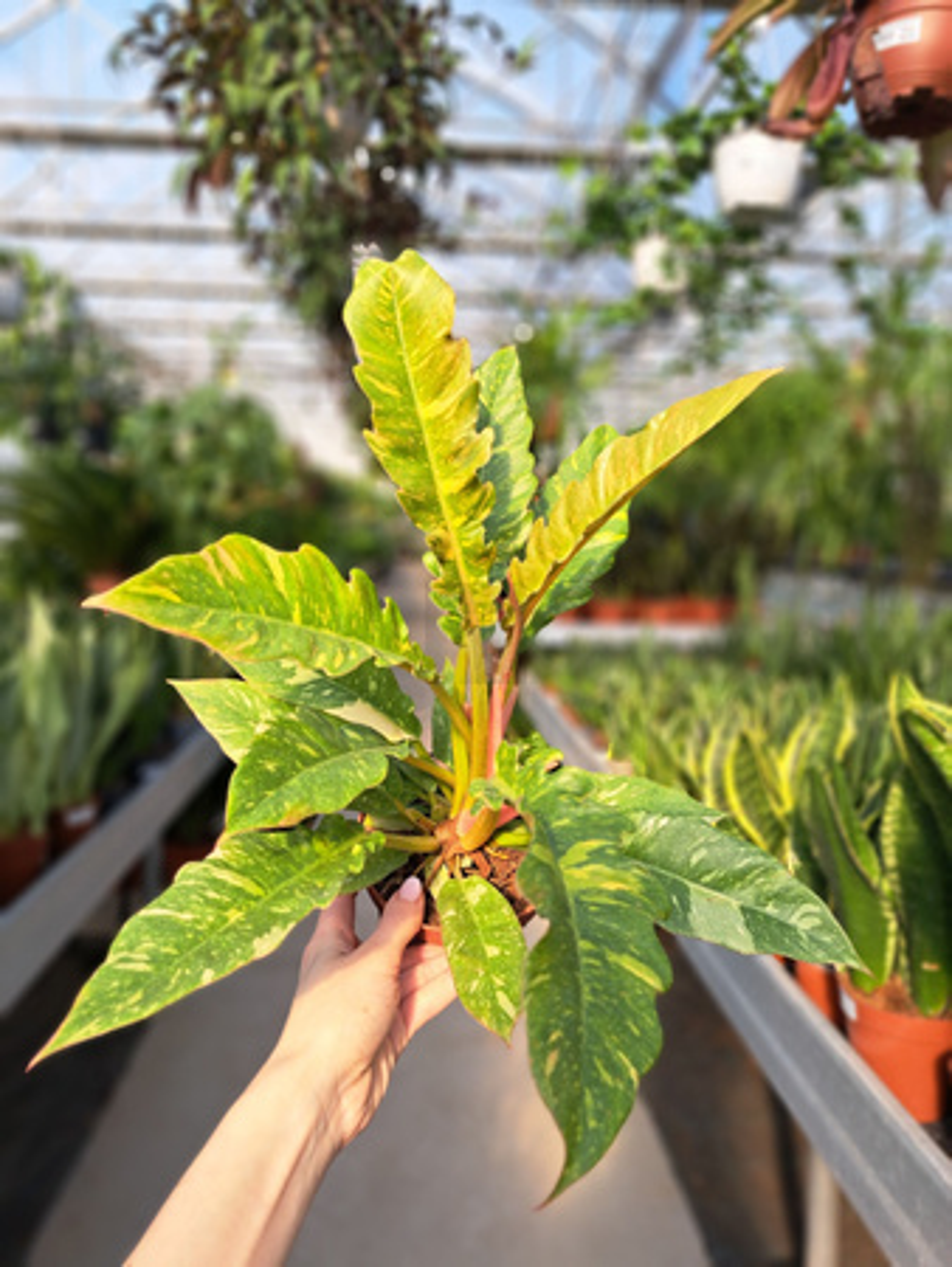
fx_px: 879
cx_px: 476
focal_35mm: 24
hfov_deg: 56.9
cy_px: 634
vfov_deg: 71.6
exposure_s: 1/302
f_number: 1.8
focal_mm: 5.23
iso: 50
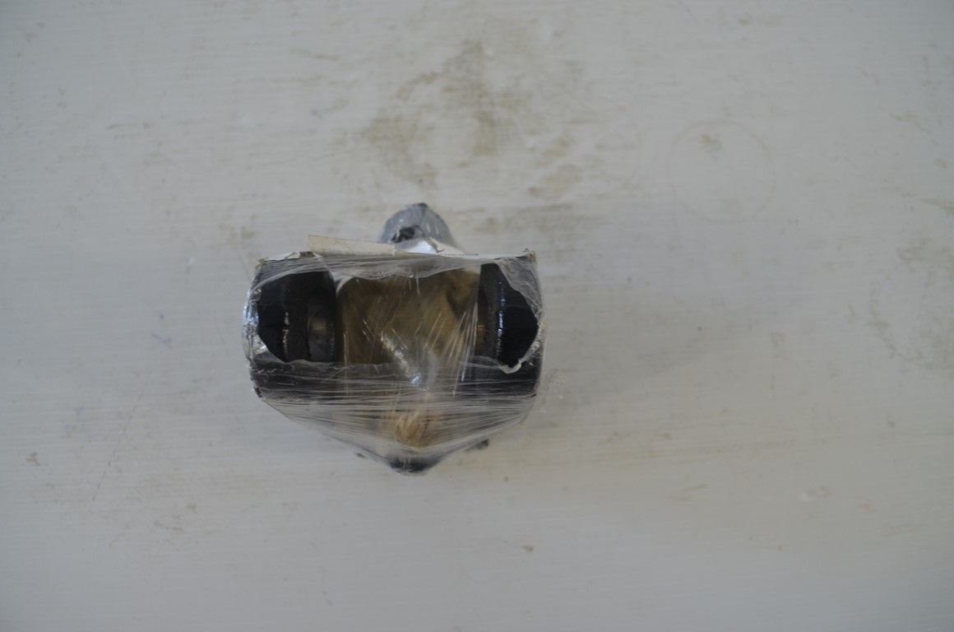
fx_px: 714
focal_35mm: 27
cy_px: 316
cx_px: 477
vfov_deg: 47.7
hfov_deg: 67.5
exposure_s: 1/80
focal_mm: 18
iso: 400
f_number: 4.5
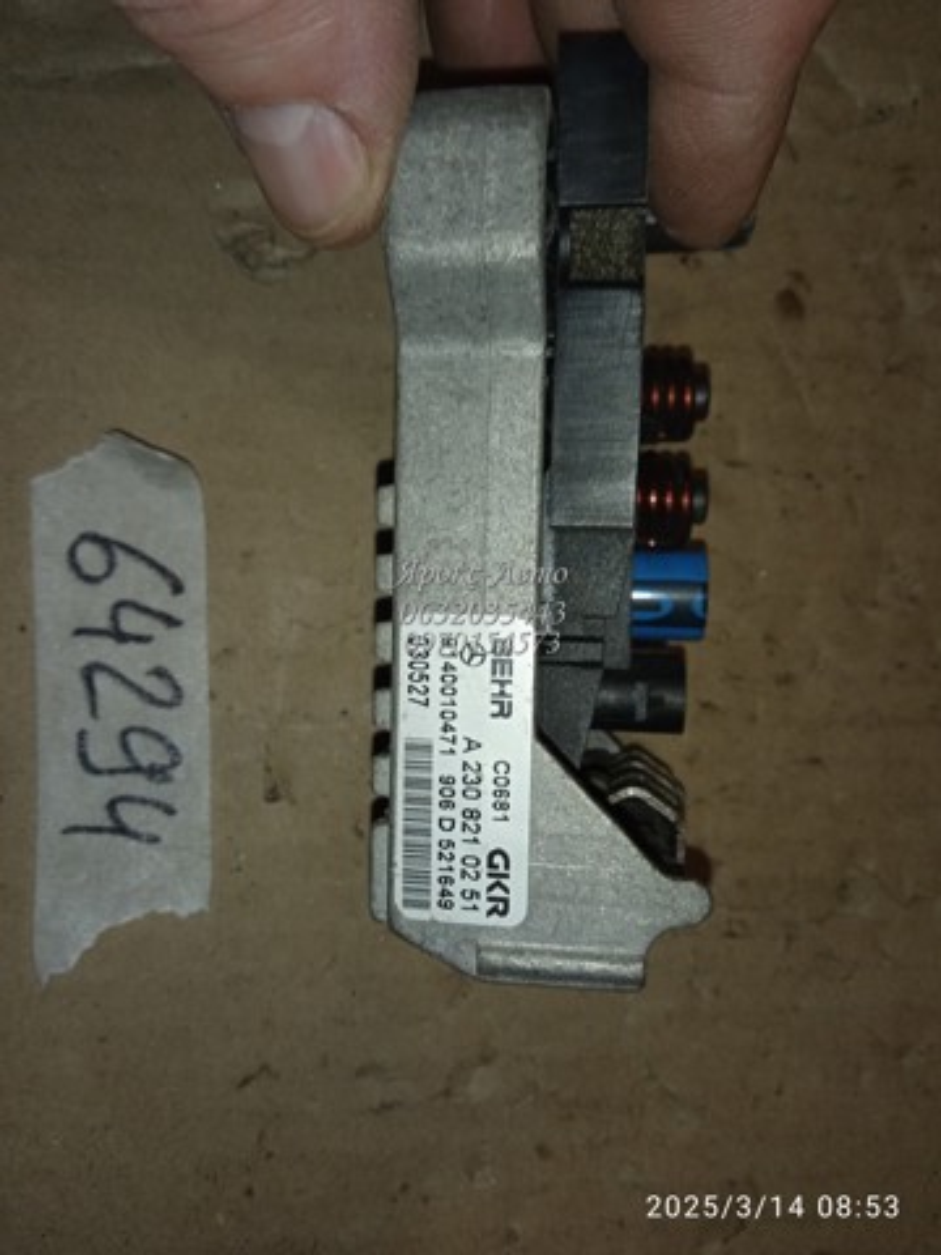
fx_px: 1015
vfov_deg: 63.4
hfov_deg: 49.7
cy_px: 628
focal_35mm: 28
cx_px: 470
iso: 118
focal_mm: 3.43
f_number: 2.2
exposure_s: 1/50
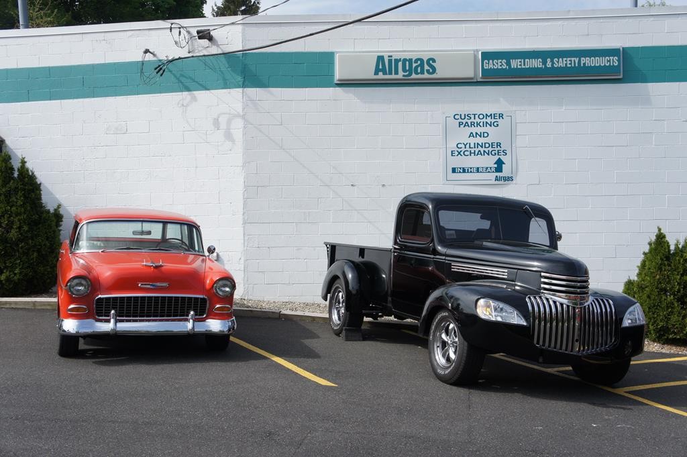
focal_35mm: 45
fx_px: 858
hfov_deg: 43.6
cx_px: 344
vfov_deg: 29.8
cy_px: 228
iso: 200
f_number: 8
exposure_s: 1/400
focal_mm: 30
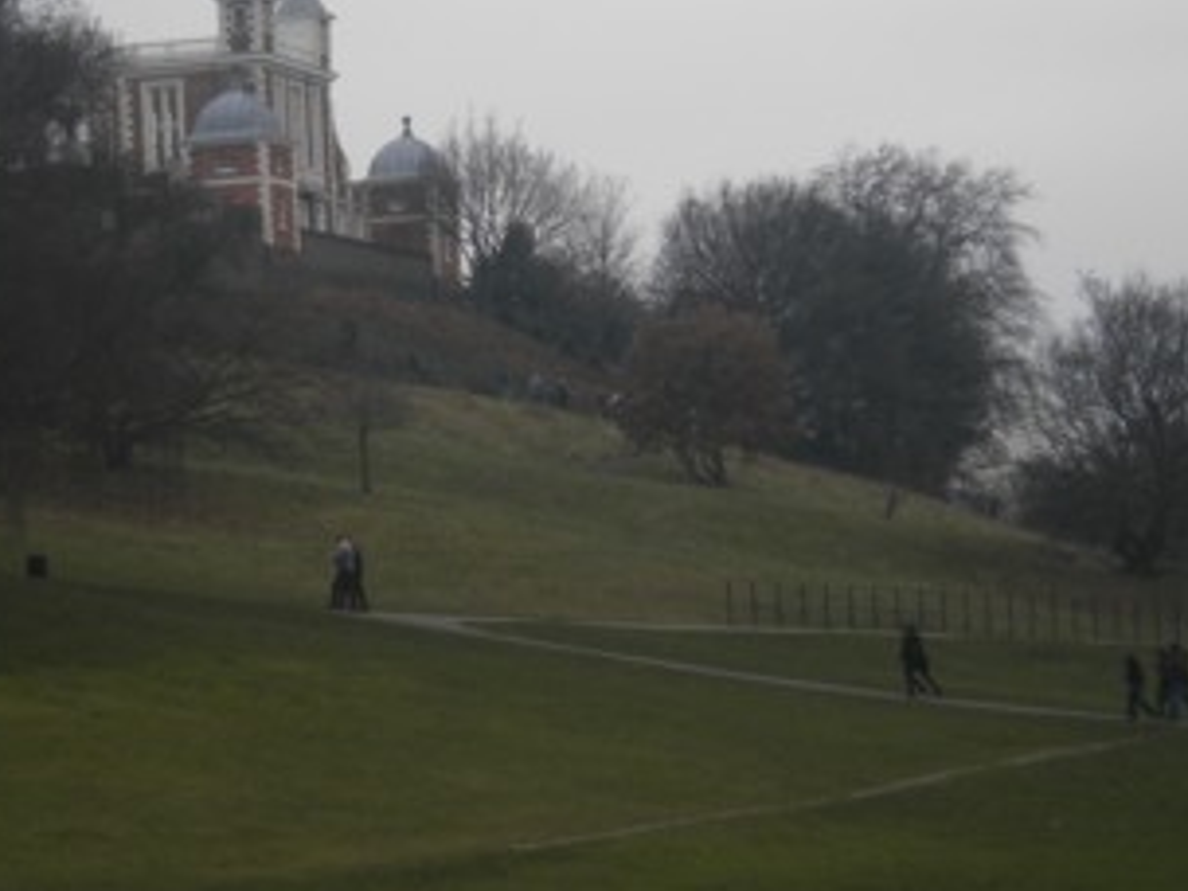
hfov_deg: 15.2
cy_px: 408
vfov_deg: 11.4
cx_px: 485
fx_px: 4462
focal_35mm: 130
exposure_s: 1/125
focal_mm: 14.3
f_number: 5.1
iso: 92
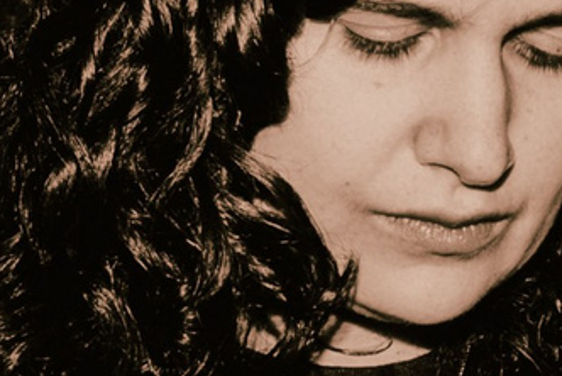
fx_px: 3609
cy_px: 487
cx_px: 1214
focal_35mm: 231
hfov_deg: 8.4
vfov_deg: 5.9
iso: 500
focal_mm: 30
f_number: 10
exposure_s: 1/60
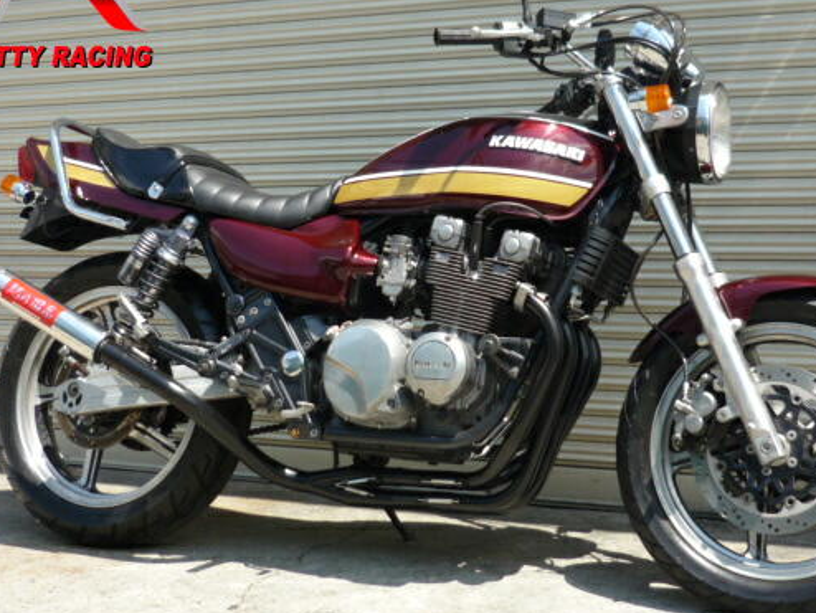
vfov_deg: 25.7
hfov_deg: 33.7
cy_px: 279
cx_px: 458
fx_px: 1344
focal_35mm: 57
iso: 100
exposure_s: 1/800
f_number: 2.8
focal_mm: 5.5
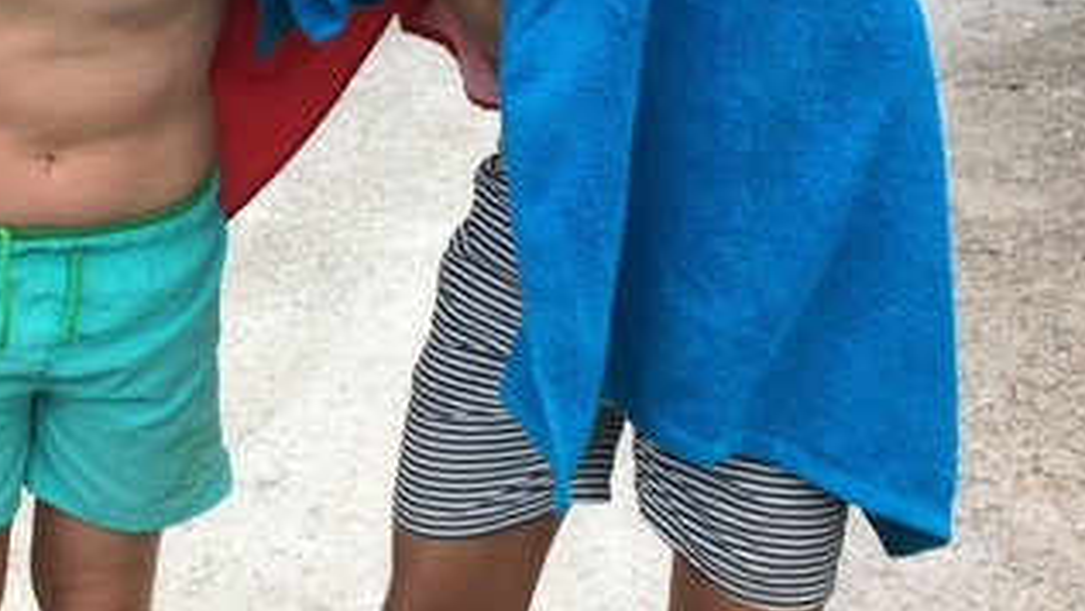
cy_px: 247
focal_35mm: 80
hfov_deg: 25.6
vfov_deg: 15.1
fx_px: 2302
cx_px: 82
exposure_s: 1/570
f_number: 2.2
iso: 32
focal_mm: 4.15
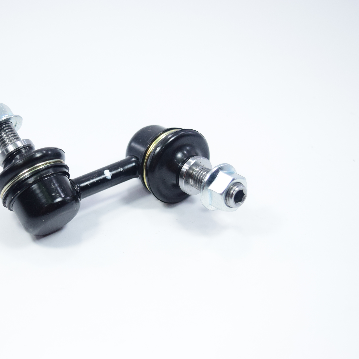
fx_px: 774
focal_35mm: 66
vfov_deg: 26.1
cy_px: 181
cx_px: 104
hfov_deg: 25.9
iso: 500
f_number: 4.5
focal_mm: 34
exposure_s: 1/160
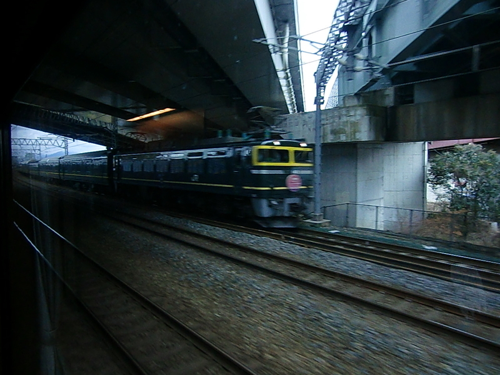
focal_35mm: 24
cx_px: 250
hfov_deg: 71.6
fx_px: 347
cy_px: 188
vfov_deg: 56.8
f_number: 3.2
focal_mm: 4.3
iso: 400
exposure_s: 1/160
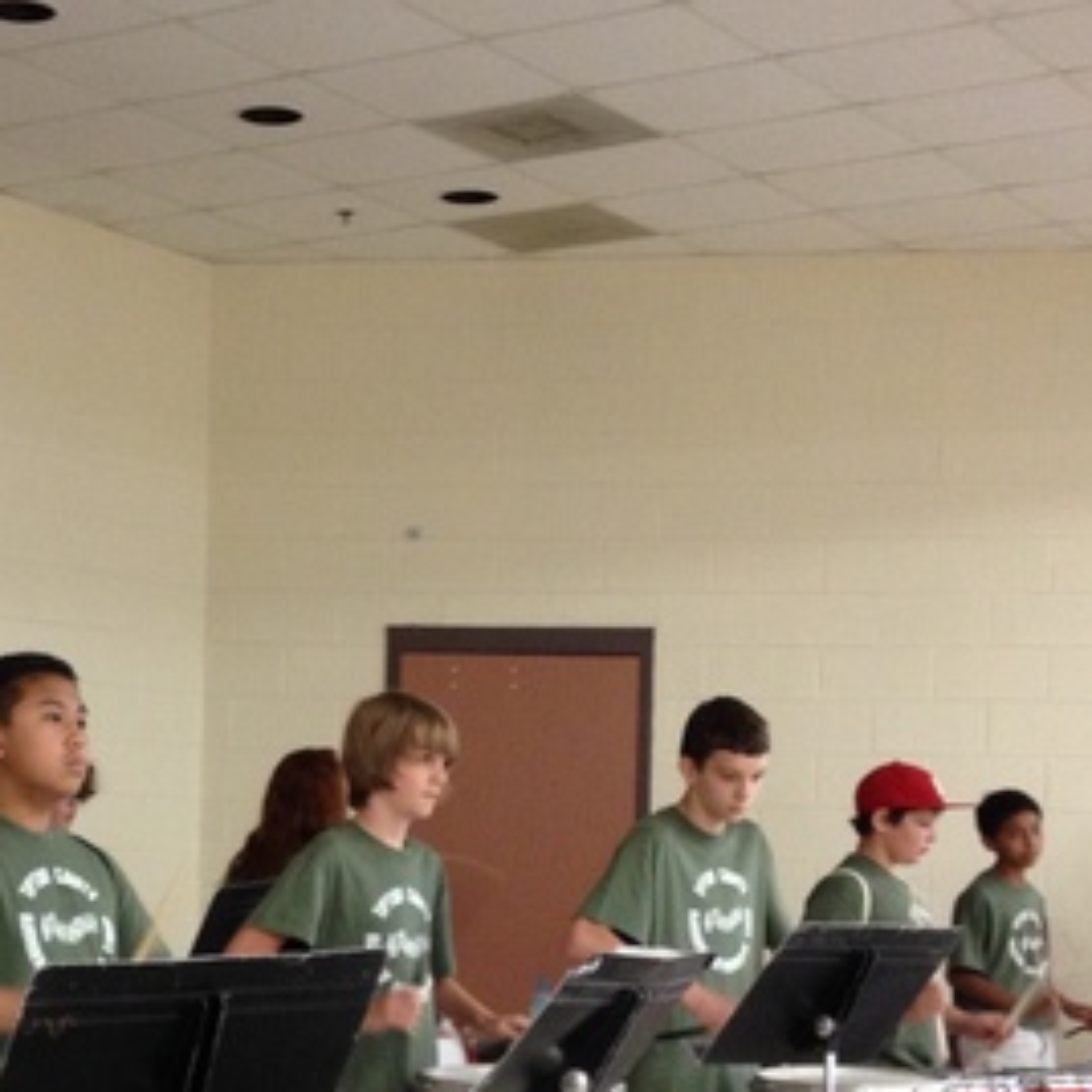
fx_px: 2962
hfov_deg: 20.6
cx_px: 183
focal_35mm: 83
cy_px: 827
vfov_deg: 20.7
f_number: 2.4
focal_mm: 4.28
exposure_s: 1/20
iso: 160
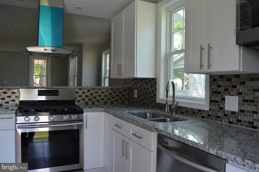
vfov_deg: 47.8
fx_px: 194
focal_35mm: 27
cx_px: 130
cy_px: 86
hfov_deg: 67.4
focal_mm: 18
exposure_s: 1/125
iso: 400
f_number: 5.6
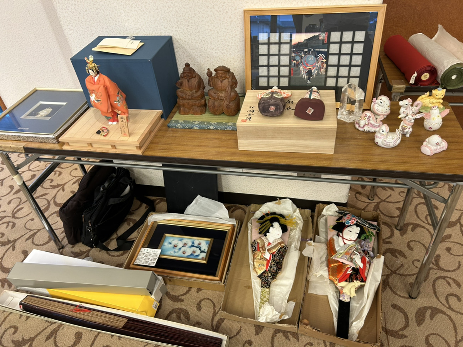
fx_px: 348
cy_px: 174
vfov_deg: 53.1
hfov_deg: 67.3
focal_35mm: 26
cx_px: 232
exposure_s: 1/50
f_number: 1.5
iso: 100
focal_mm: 5.7
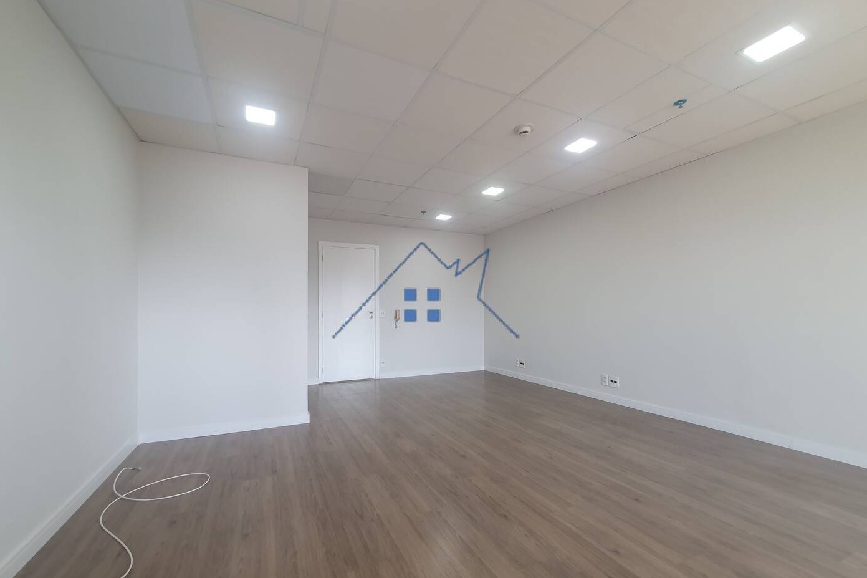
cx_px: 420
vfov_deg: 81.2
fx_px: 337
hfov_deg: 104.2
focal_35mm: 14
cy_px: 298
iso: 100
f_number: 2.2
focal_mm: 1.8
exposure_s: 1/60
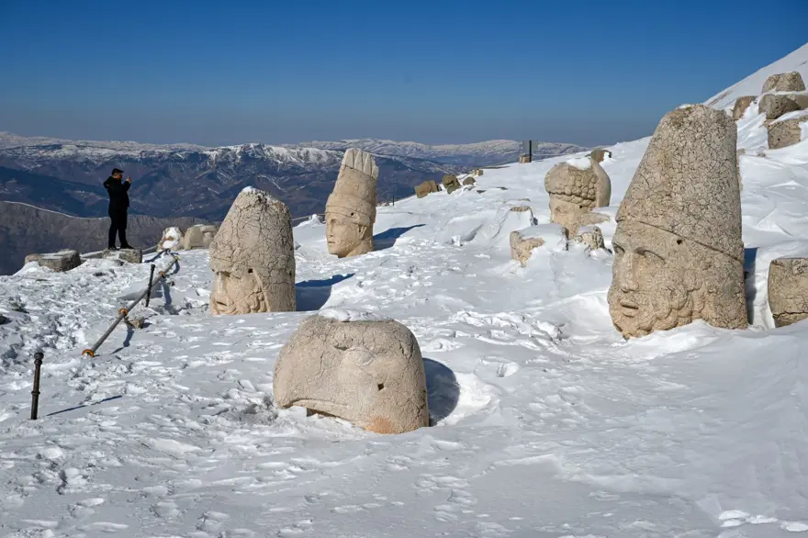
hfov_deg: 50.7
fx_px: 853
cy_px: 269
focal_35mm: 38
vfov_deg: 35.0
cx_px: 404
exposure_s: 1/4000
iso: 250
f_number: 8
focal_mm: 38
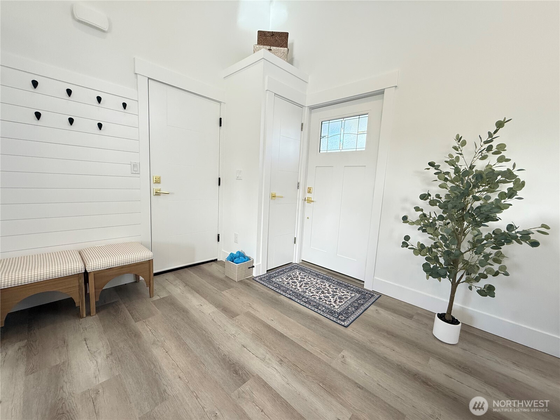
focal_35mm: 14
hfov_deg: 102.1
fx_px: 226
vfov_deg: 85.7
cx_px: 280
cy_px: 210
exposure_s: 1/120
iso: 200
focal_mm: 2.22
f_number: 2.2
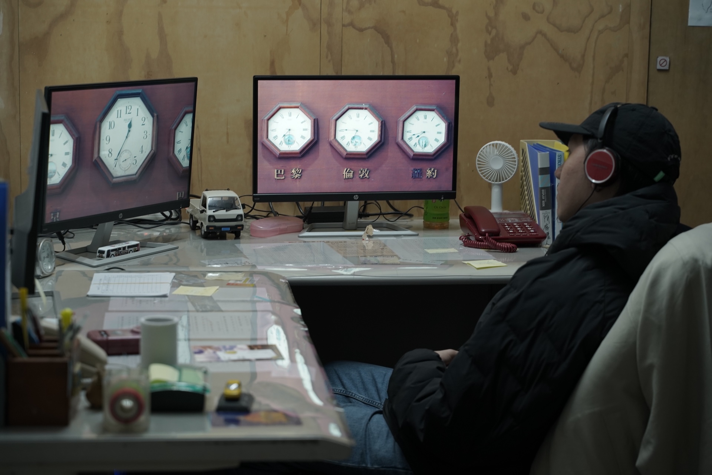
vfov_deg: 18.2
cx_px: 356
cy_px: 238
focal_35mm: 75
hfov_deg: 27.0
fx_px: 1483
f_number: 5
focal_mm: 75
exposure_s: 1/40
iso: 1000
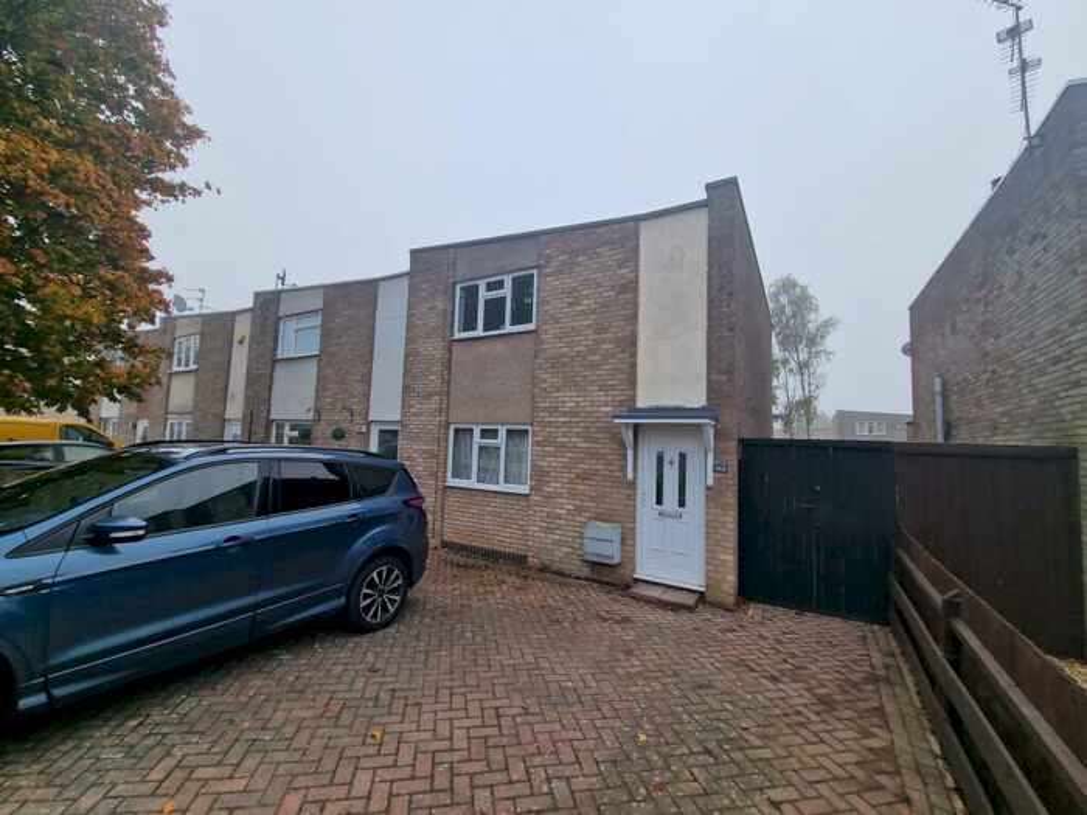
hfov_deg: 106.2
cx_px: 544
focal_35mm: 13
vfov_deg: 89.9
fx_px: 408
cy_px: 408
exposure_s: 1/536
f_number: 2.2
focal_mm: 2.2
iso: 50
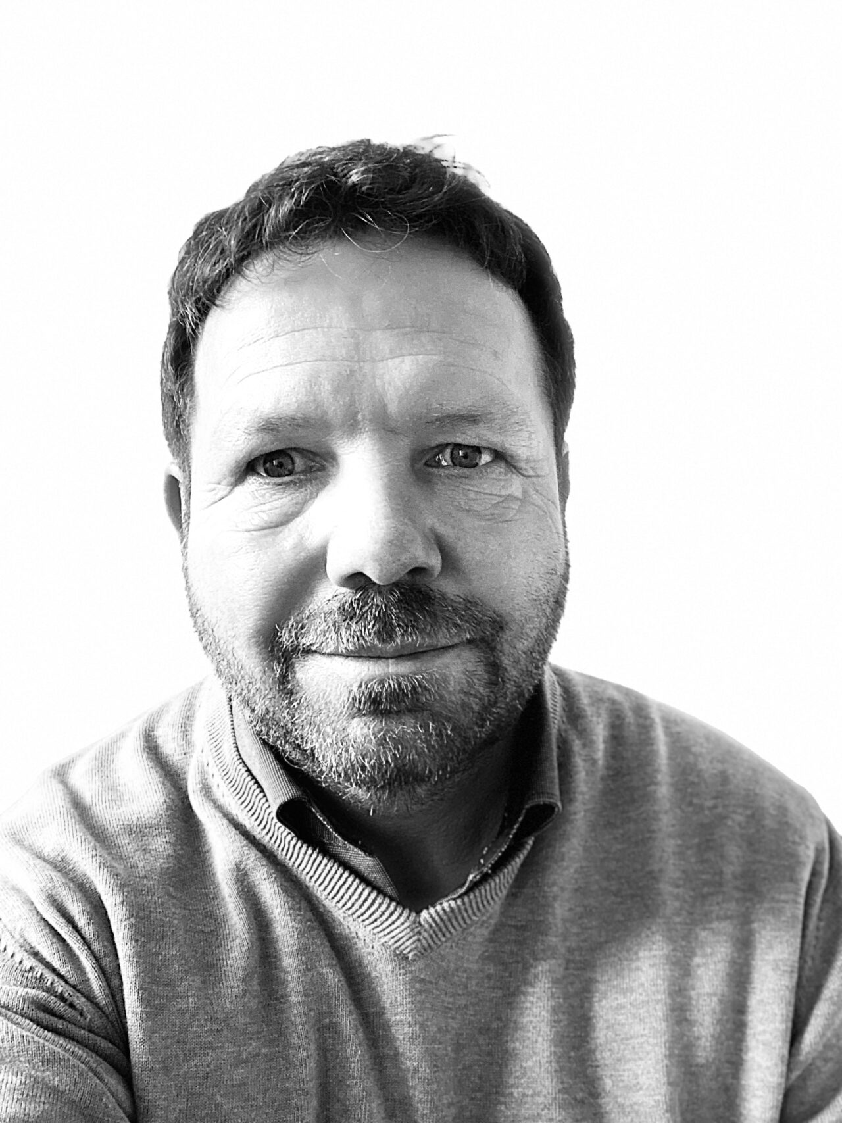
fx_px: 973
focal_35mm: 30
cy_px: 562
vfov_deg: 60.0
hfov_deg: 46.8
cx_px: 421
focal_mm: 2.71
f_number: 2.2
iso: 250
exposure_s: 1/33
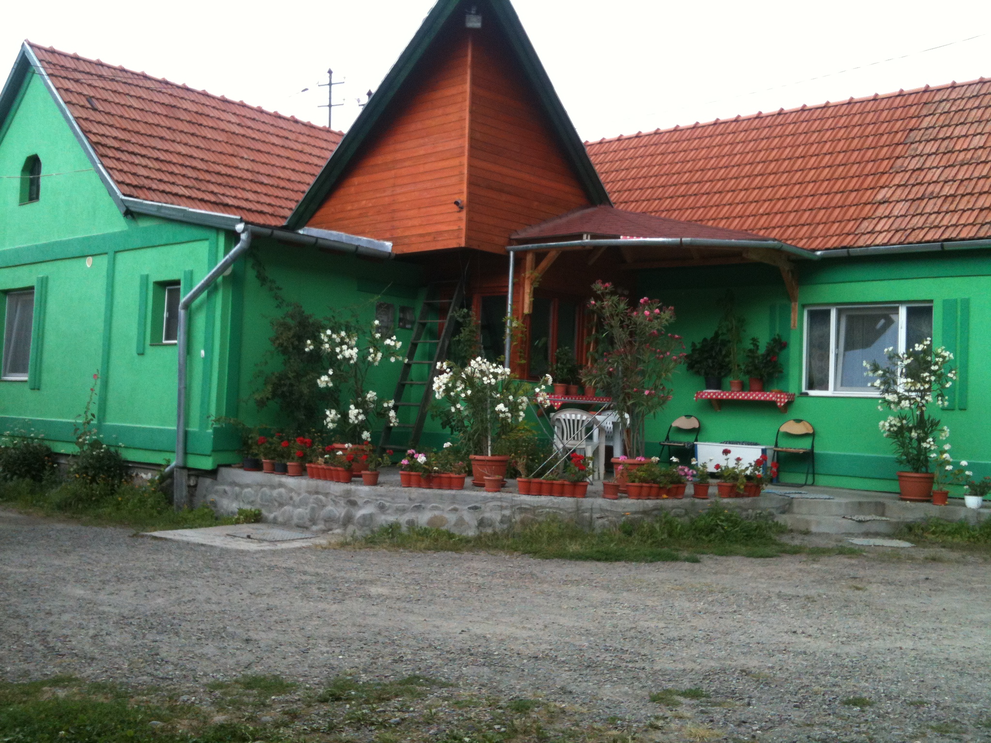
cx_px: 496
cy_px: 372
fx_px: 1002
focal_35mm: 35
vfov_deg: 40.7
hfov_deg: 52.6
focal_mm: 3.85
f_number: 2.8
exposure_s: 1/207
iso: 64
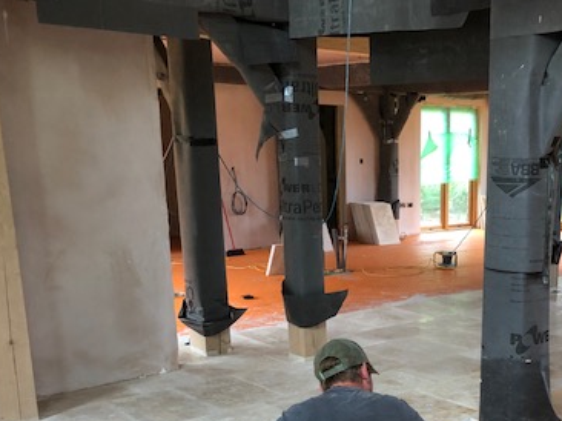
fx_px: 795
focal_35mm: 49
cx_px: 456
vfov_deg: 28.6
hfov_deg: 37.4
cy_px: 367
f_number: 1.8
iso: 32
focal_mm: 3.99
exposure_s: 1/30
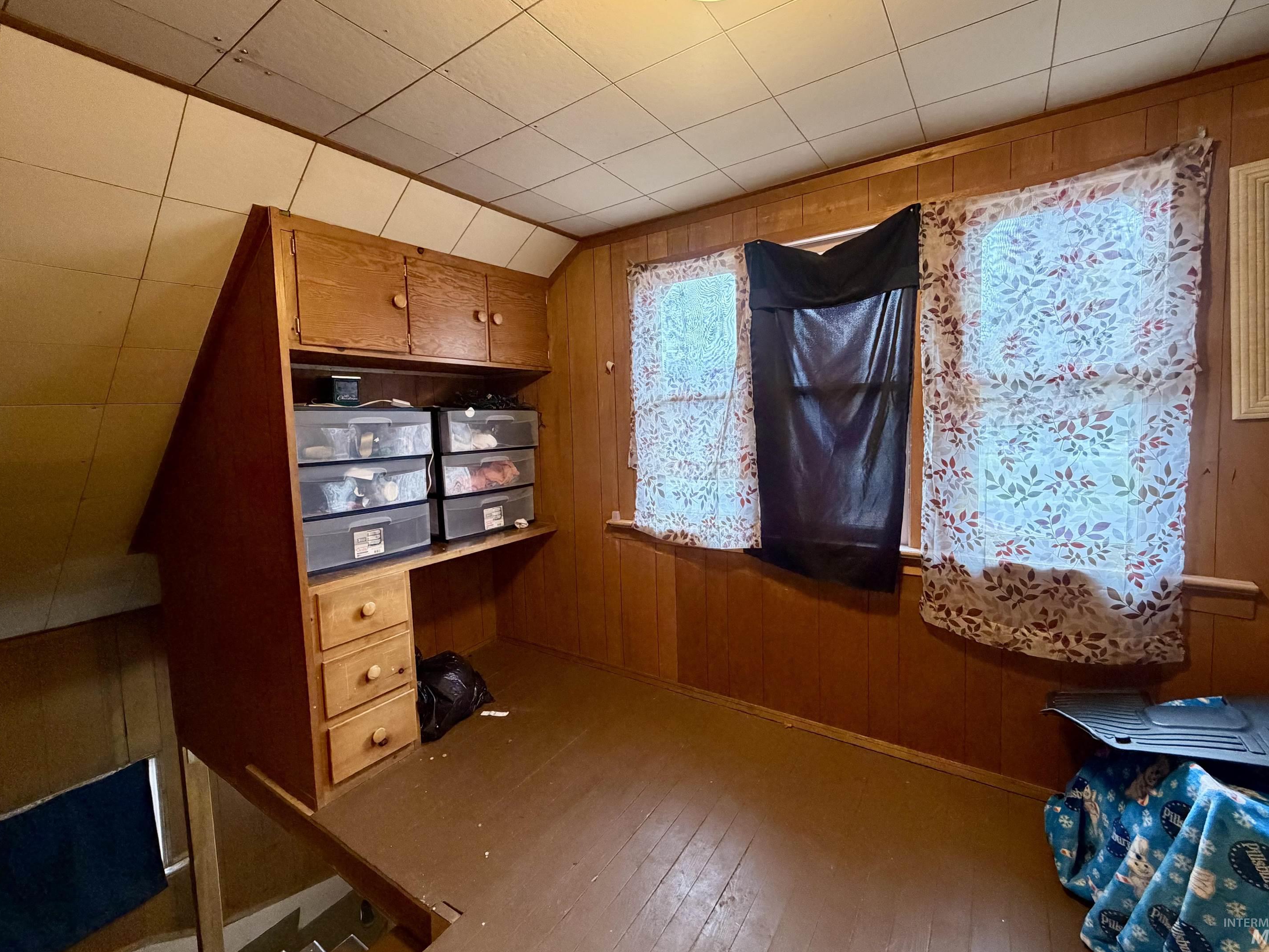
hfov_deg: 98.2
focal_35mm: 15
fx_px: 550
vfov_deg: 81.7
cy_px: 459
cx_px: 646
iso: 500
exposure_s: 1/60
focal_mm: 2.22
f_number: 2.2
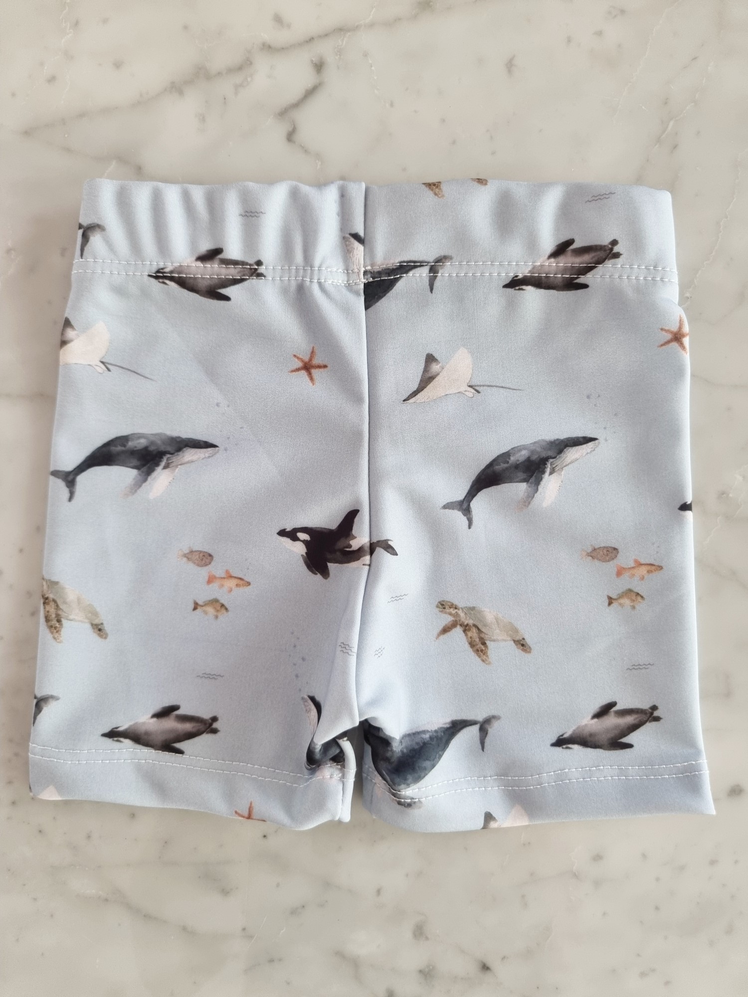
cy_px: 498
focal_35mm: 24
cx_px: 374
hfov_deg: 56.8
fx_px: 691
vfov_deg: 71.6
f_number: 1.8
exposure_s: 1/60.2
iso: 200
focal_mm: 6.7
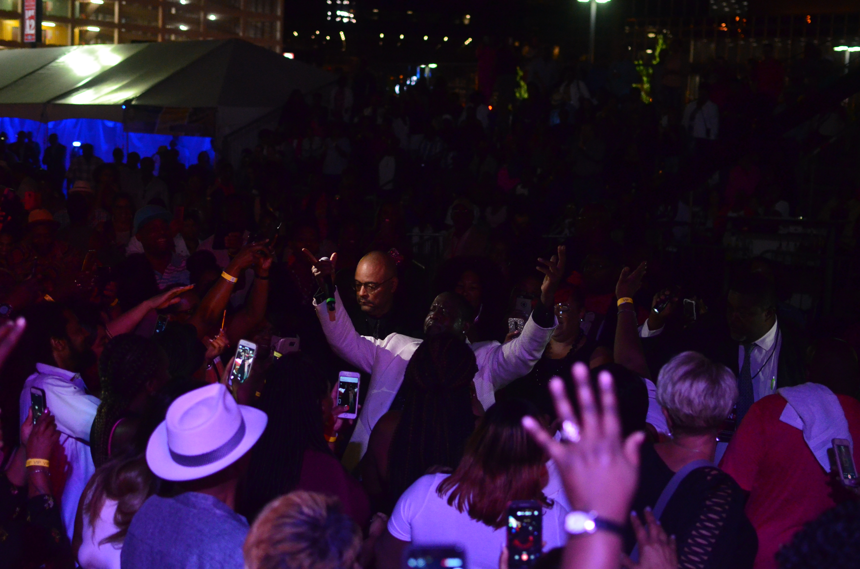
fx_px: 1252
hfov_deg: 37.9
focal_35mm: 52
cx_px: 430
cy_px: 284
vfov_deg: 25.6
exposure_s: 1/250
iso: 3200
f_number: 2.8
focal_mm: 35
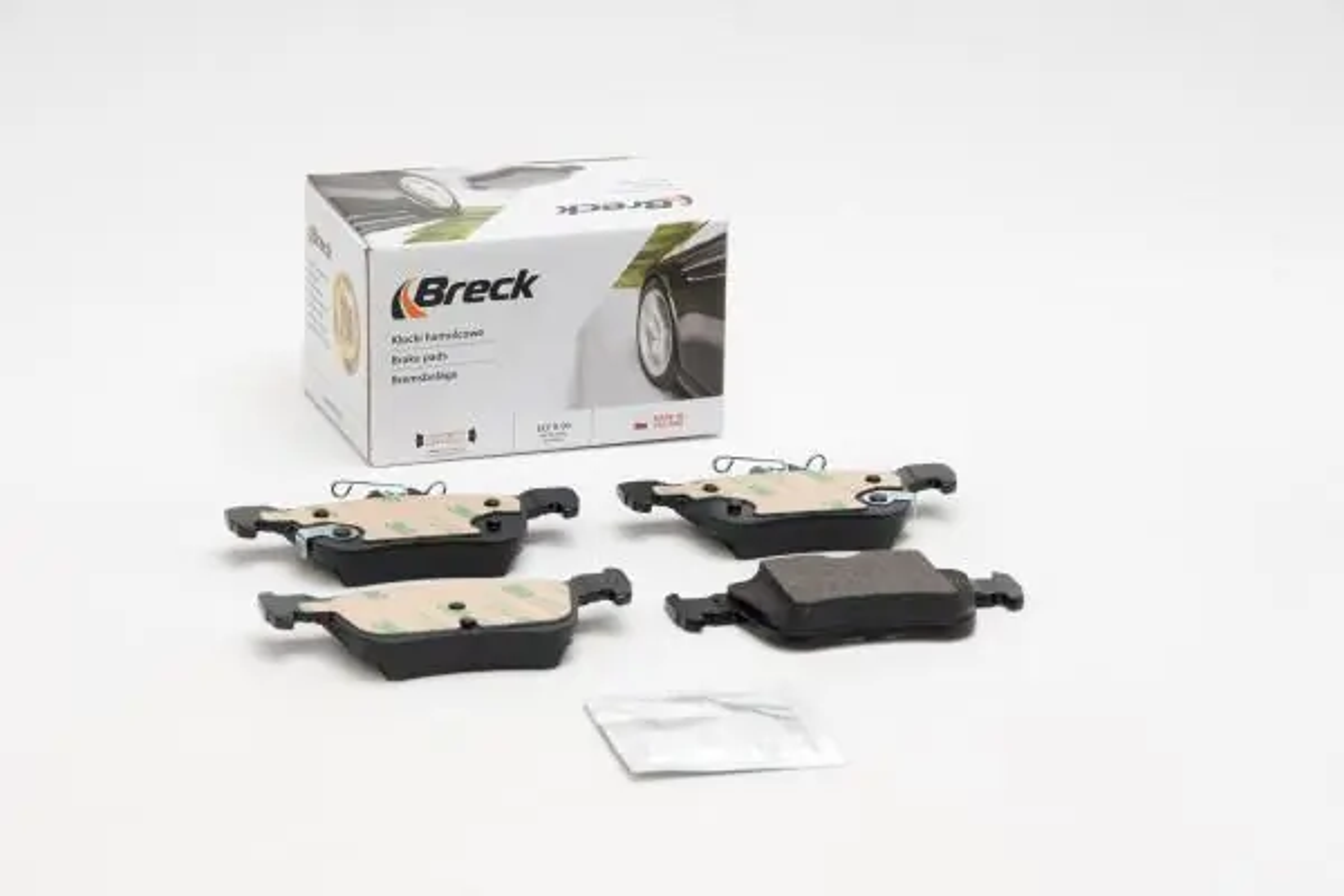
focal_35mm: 90
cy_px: 448
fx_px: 3360
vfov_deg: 15.2
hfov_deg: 22.6
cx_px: 672
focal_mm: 60
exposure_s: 1/200
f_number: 11
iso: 100
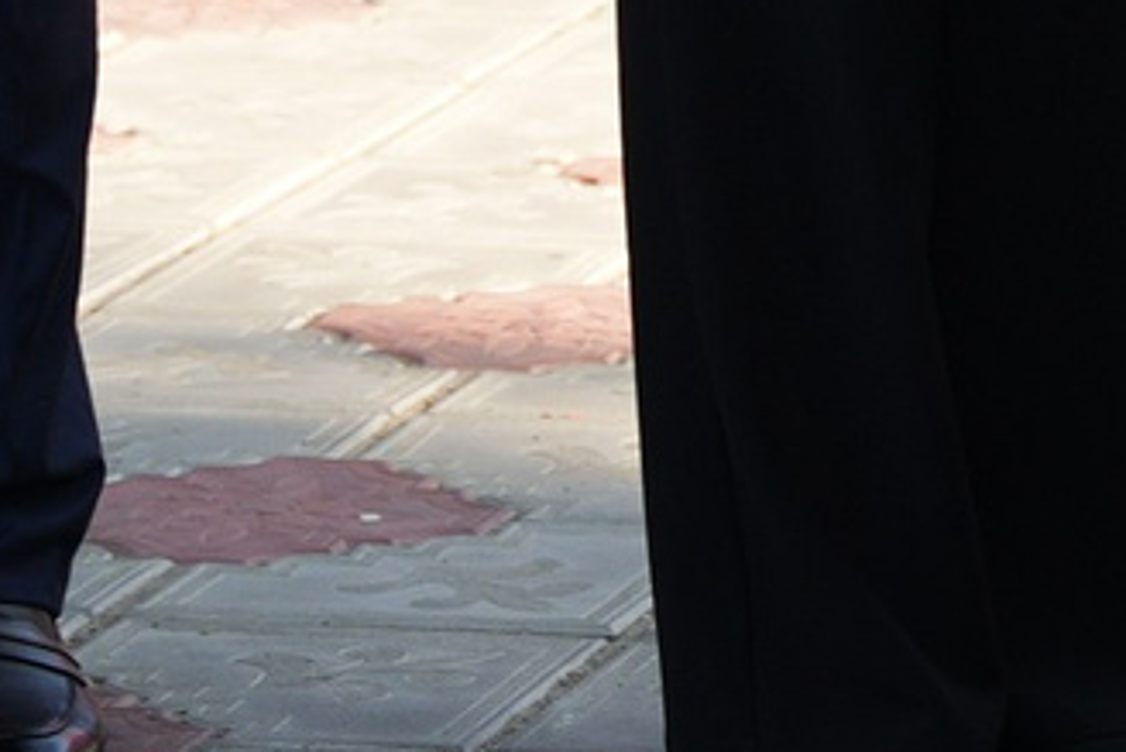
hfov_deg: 5.5
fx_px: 11453
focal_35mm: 366
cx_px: 2036
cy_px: -826
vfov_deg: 3.7
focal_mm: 46.9
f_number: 2.8
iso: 160
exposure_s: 1/400
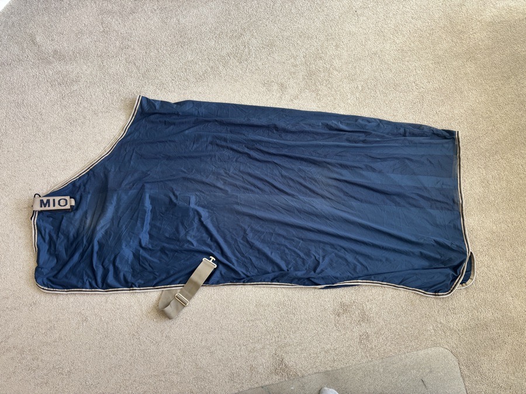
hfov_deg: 67.3
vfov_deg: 53.1
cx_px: 263
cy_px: 197
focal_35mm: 26
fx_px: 395
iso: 125
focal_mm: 5.96
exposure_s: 1/121
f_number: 1.6
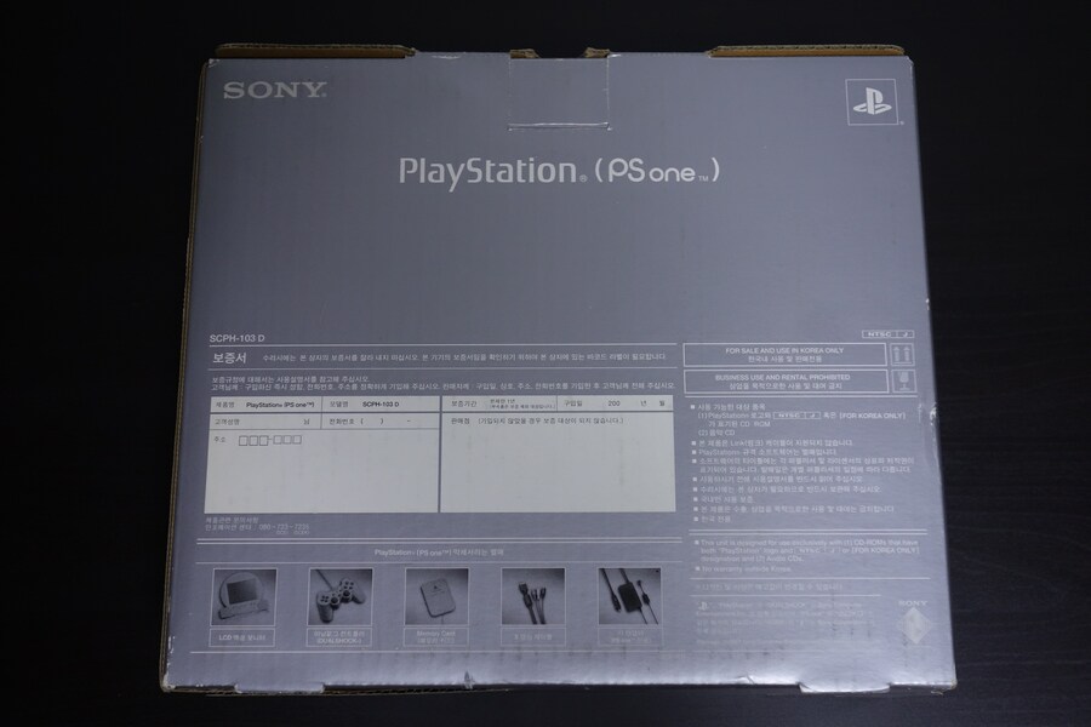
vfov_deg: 29.2
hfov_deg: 42.7
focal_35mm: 46
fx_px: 1394
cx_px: 546
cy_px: 364
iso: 500
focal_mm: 16.99
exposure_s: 1/50
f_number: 3.2
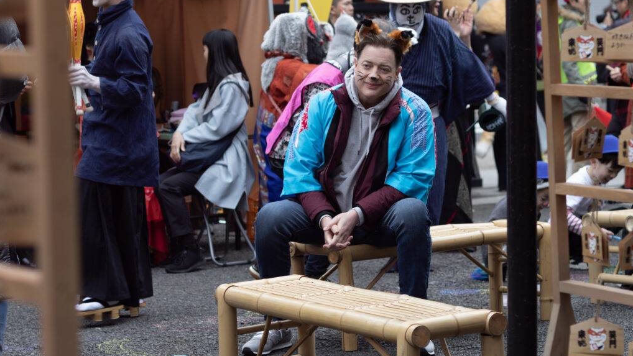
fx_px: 1981
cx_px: 315
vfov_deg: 10.3
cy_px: 149
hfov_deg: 18.2
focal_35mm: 118
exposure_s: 1/200
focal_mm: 75
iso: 100
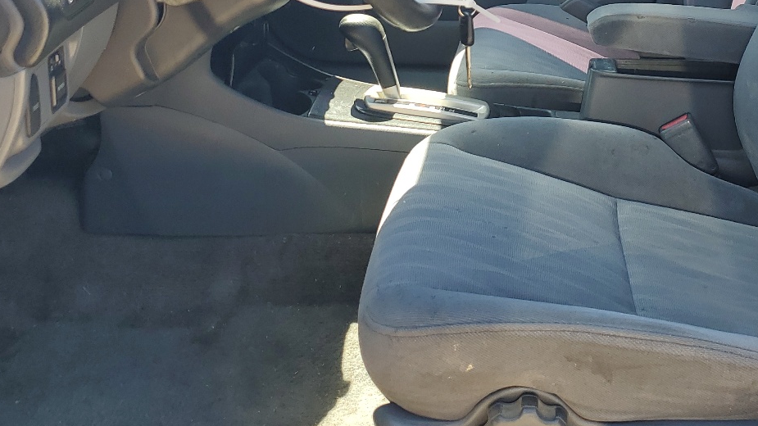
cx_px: 556
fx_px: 985
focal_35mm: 49
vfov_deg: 23.5
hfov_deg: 41.0
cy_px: 16
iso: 50
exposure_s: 1/323
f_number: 1.5
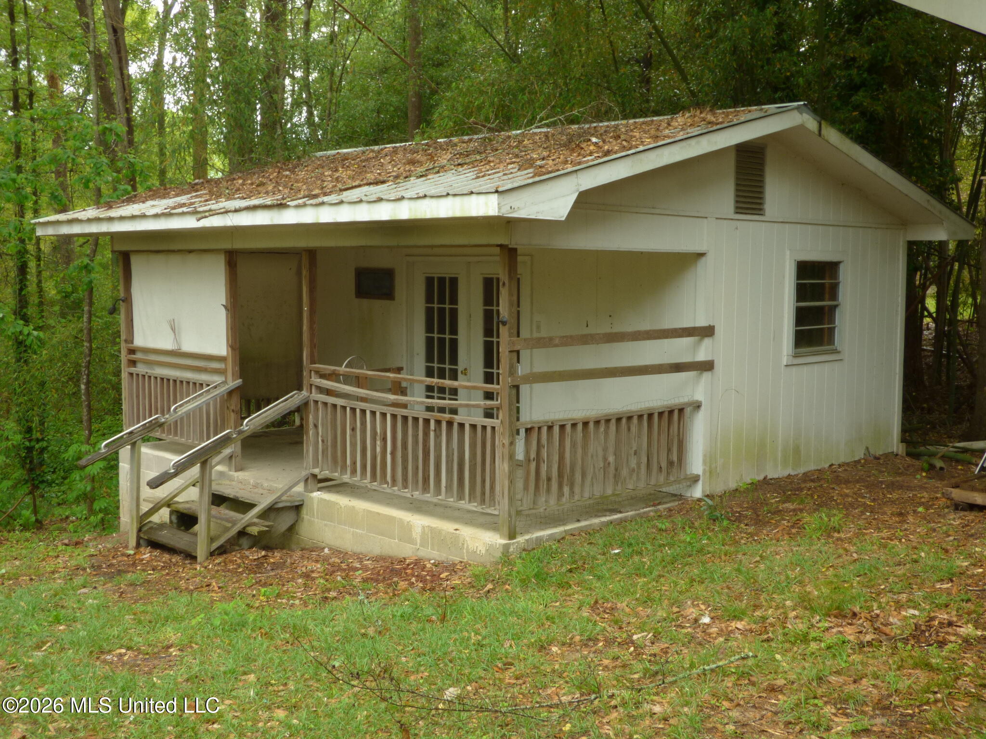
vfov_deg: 36.8
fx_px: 1111
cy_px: 370
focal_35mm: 39
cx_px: 493
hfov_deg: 47.9
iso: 100
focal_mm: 7.07
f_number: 6.3
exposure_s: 1/30
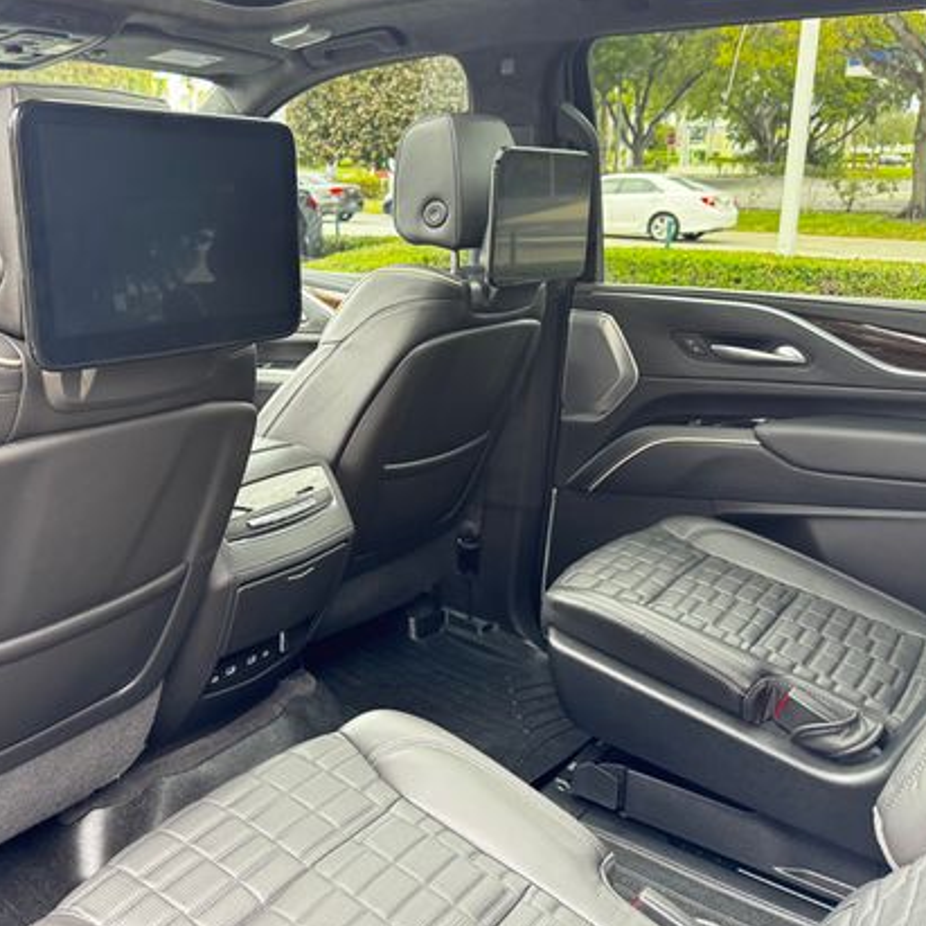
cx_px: 234
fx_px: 999
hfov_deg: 47.9
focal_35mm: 33
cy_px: 394
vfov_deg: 49.6
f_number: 1.78
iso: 200
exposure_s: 1/64
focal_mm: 6.76
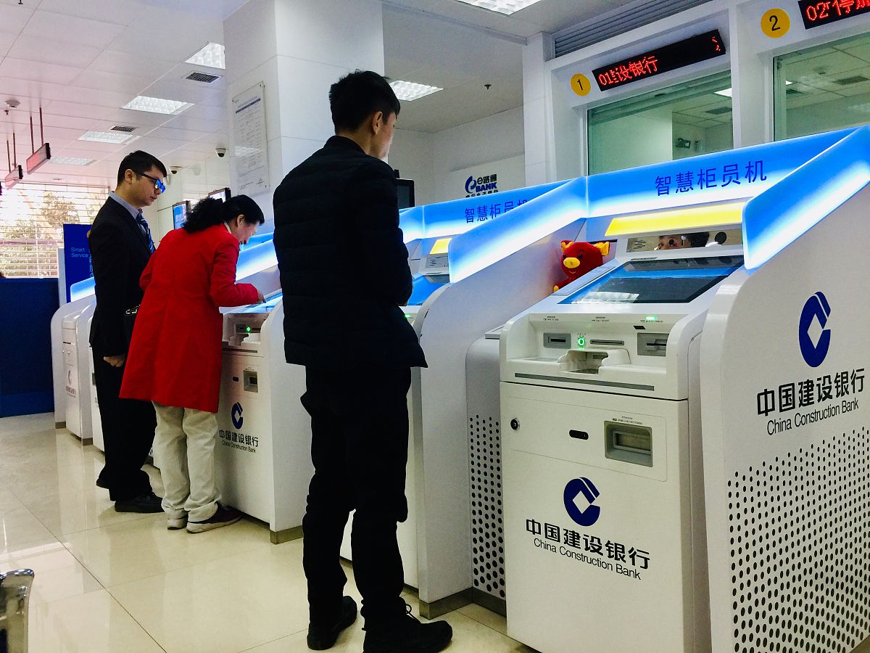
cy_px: 326
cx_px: 435
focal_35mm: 29
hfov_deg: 61.7
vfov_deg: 48.2
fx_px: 729
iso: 40
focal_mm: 4.15
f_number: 2.2
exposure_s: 1/33
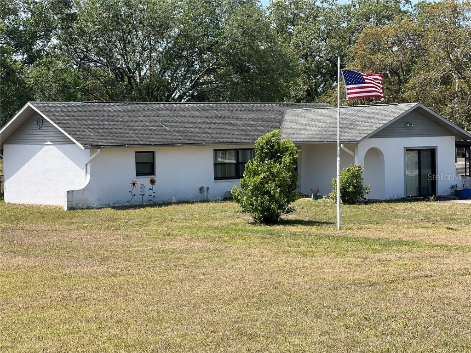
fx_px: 1048
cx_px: 236
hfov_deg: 25.3
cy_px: 176
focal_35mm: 77
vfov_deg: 19.1
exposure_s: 1/401
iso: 32
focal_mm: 9
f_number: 2.8
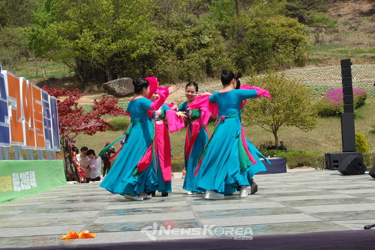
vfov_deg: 16.5
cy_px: 125
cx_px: 188
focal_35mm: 82
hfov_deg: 24.6
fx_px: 859
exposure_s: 1/400
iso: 400
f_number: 10
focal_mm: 55
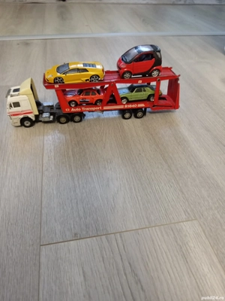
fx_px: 234
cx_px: 112
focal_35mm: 27
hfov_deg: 51.4
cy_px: 150
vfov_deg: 65.3
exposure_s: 1/33.3
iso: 1492
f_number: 1.9
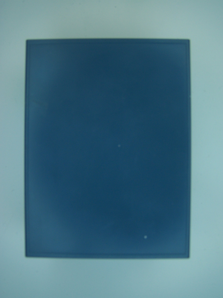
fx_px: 369
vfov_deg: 43.9
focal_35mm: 43
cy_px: 149
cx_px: 112
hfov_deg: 33.6
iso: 80
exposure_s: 1/350
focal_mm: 7.1
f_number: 2.9
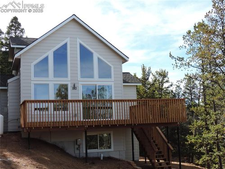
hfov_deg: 38.2
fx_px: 325
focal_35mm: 50
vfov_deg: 29.1
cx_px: 112
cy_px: 84
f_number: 3.6
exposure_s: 1/320
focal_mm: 8.9
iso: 80
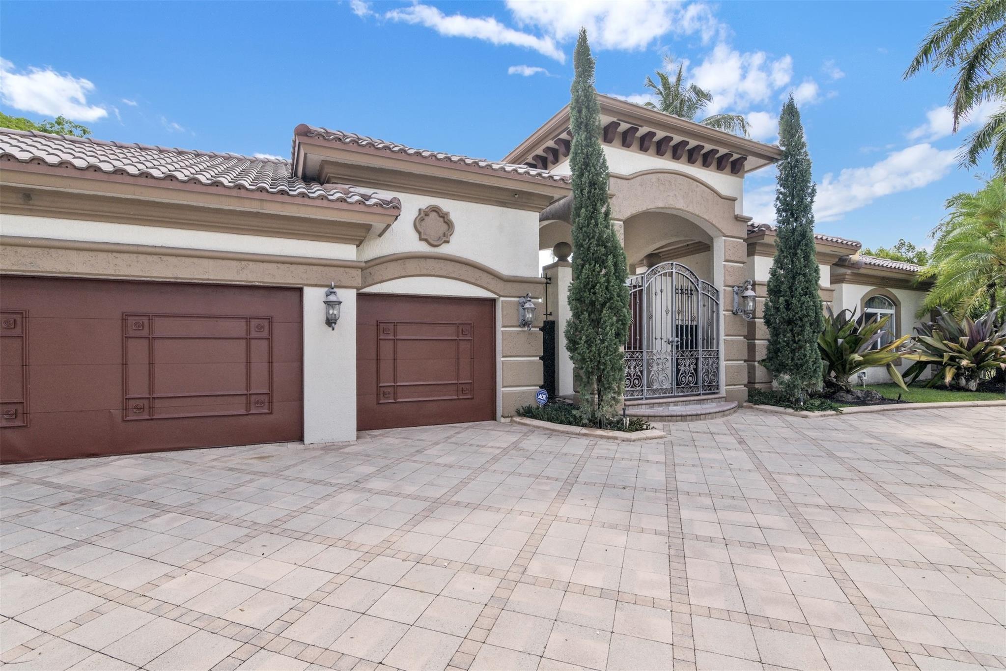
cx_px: 503
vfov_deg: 73.8
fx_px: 447
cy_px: 336
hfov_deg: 96.7
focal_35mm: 16
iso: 200
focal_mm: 16
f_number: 8
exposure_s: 1/500
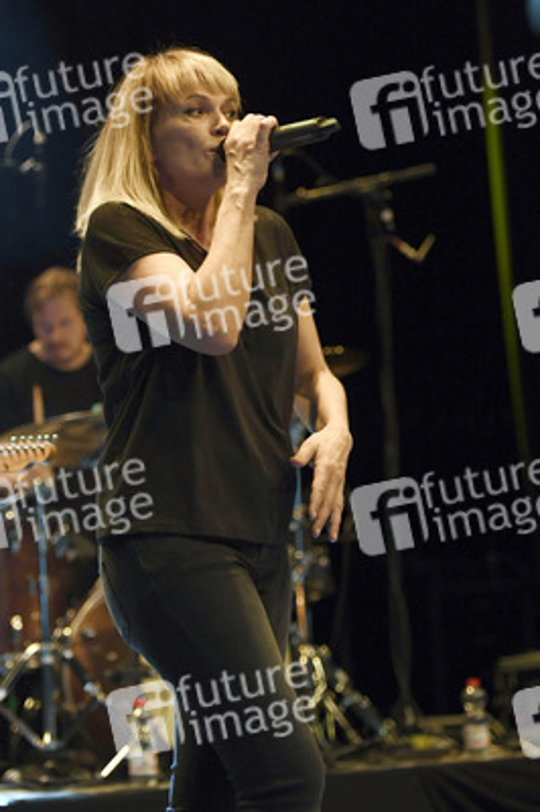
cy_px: 406
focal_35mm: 86
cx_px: 270
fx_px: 1938
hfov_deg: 15.9
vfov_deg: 23.7
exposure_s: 1/200
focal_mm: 86
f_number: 2.8
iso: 2500
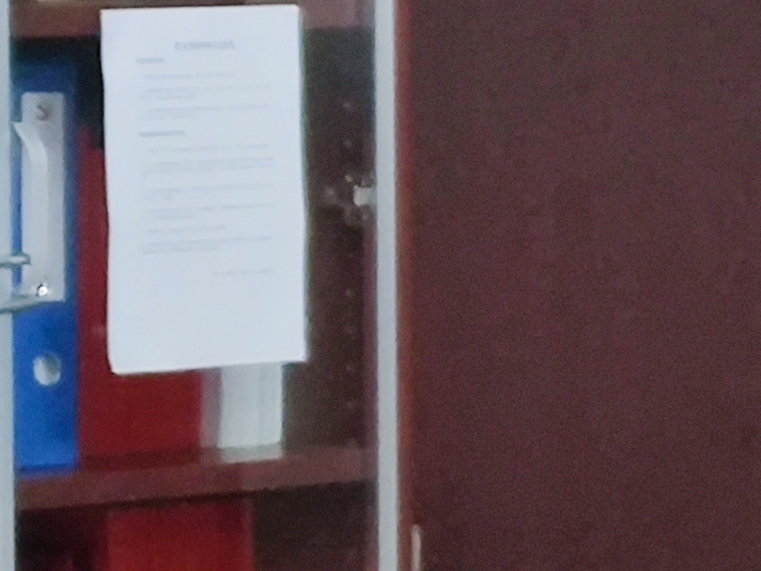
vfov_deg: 4.0
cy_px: 413
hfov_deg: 5.2
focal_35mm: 368
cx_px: 1858
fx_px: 8092
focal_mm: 6.72
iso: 249
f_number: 1.69
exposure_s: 1/60
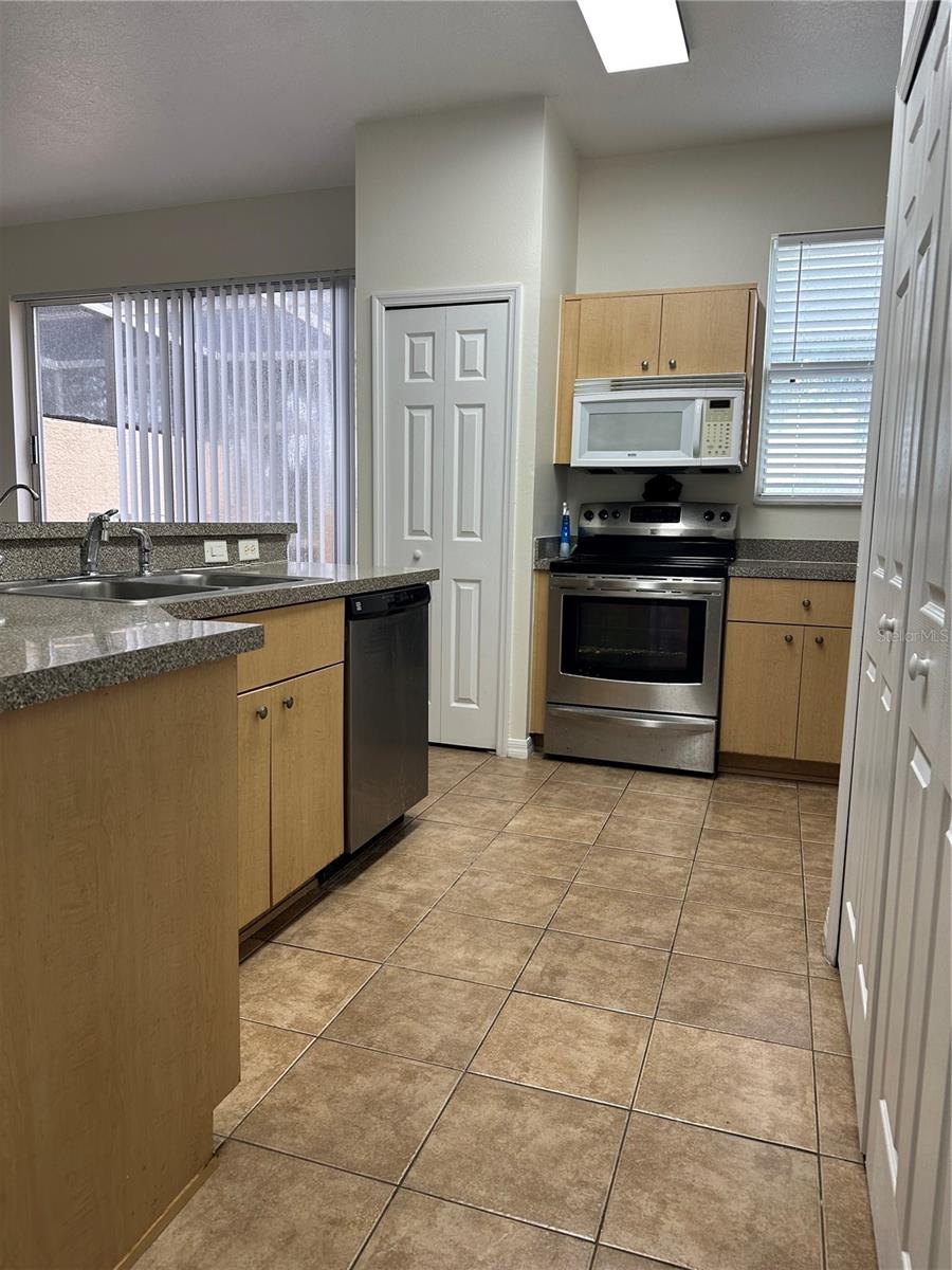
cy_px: 635
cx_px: 476
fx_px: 880
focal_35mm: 24
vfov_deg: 71.6
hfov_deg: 56.8
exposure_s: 1/120
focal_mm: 6.86
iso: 100
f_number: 1.78
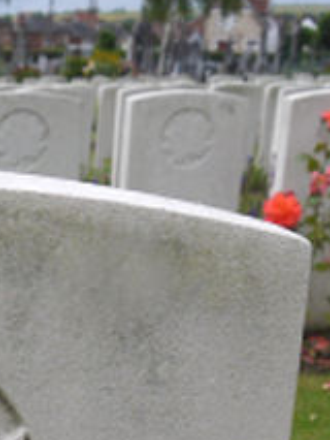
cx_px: -140
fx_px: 1333
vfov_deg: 16.8
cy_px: 683
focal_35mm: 105
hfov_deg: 13.4
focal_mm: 14
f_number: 7.1
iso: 160
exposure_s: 1/400
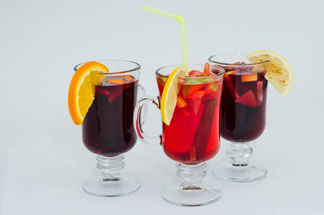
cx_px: 162
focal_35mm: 75
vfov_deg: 18.1
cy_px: 108
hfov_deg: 27.0
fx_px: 674
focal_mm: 50
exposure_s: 1/100
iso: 200
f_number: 5.6
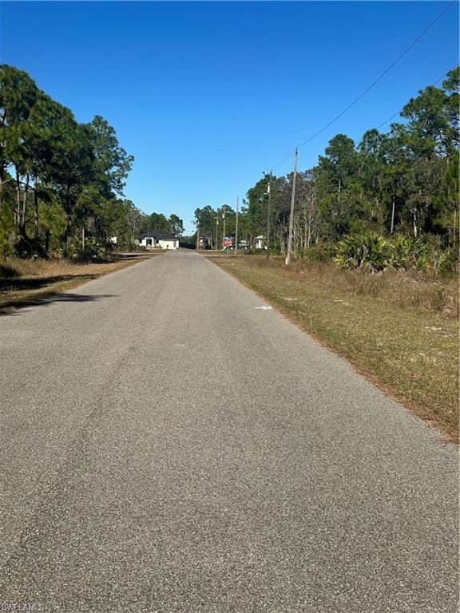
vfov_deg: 39.7
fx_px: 850
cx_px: 230
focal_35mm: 48
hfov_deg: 30.3
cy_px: 306
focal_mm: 6.86
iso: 64
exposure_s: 1/5556
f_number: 1.78
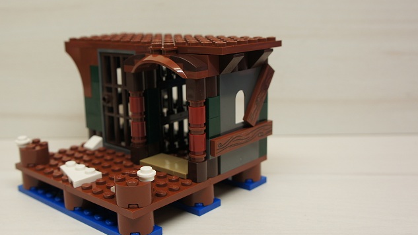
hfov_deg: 48.4
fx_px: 462
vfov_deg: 28.6
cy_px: 117
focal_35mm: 42
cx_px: 169
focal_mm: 21
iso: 200
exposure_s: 1/60
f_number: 4.5
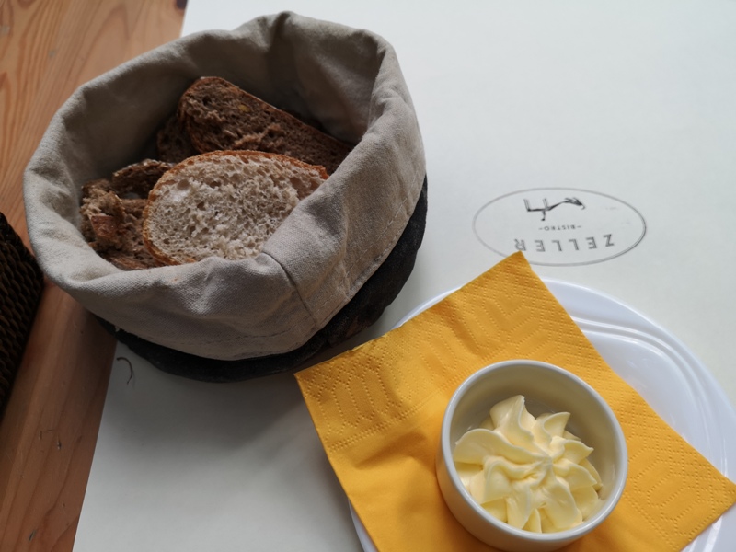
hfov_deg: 65.3
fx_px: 574
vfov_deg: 51.4
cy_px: 276
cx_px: 368
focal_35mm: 27
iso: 50
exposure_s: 1/100
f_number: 1.8
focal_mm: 3.95
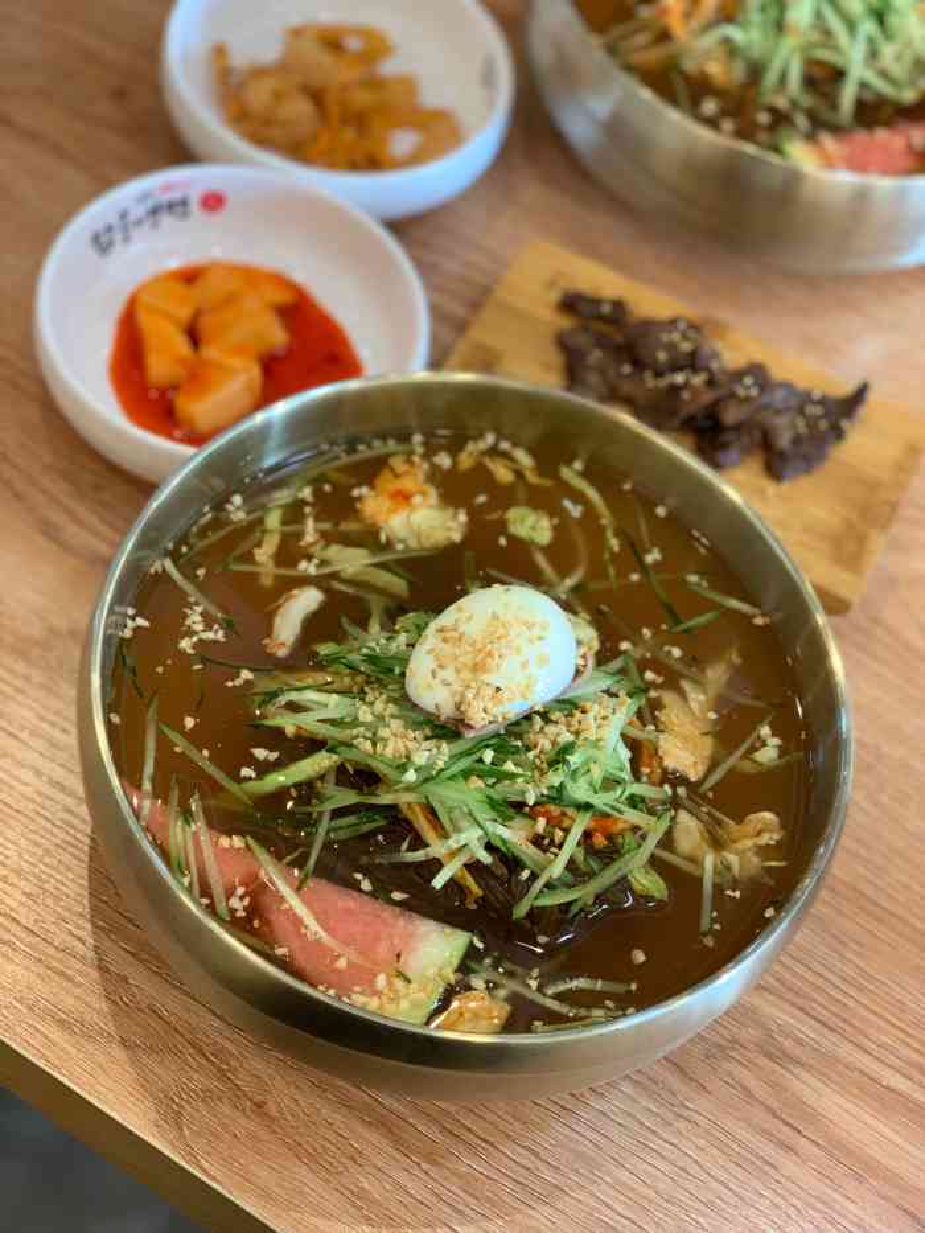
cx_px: 462
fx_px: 1852
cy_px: 616
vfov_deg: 36.8
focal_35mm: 52
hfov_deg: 28.0
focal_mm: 6
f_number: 2.4
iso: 125
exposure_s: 1/78
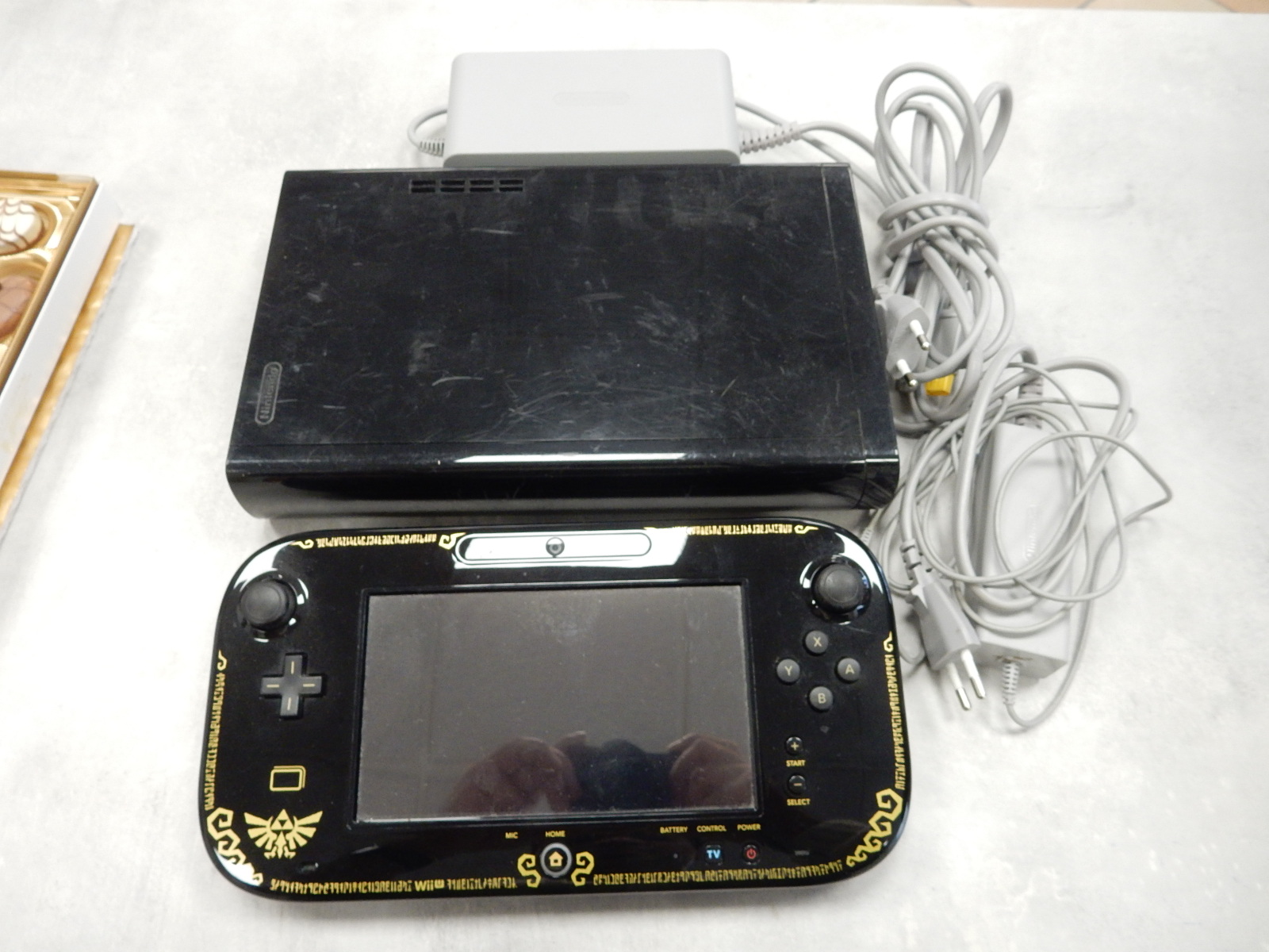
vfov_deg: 54.9
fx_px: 916
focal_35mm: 25
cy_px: 476
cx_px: 634
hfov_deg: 69.4
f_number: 3.7
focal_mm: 4.5
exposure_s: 1/30
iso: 280
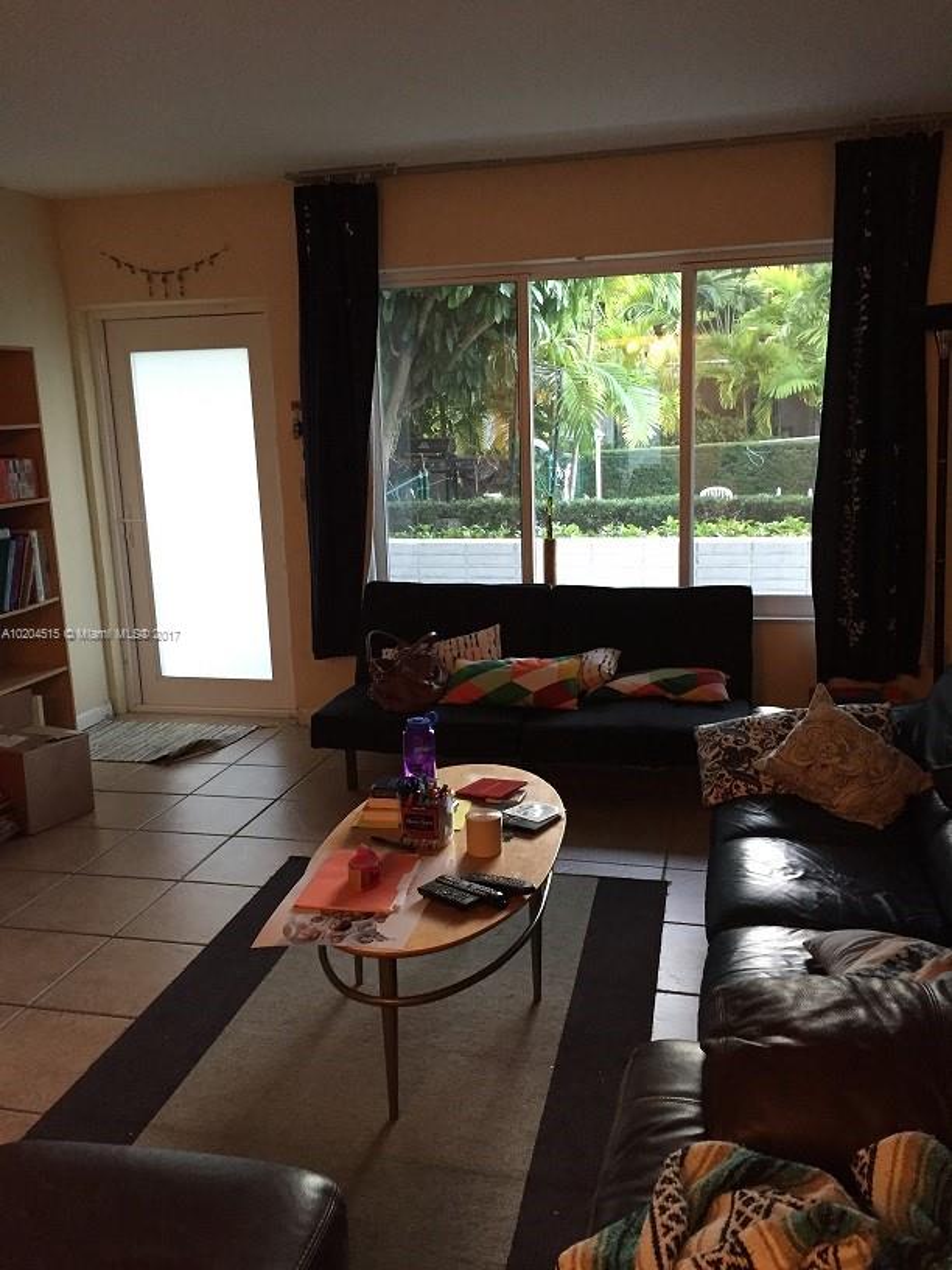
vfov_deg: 61.7
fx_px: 1063
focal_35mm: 29
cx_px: 476
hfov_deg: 48.2
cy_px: 635
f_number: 2.2
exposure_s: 1/30
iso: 200
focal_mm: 4.15
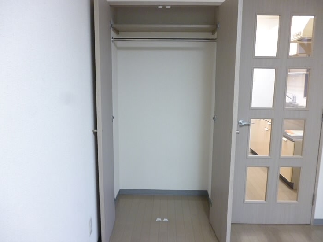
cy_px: 121
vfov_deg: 49.7
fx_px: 261
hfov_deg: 63.4
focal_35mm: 28
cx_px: 162
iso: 400
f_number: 3.1
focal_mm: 5
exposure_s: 1/10
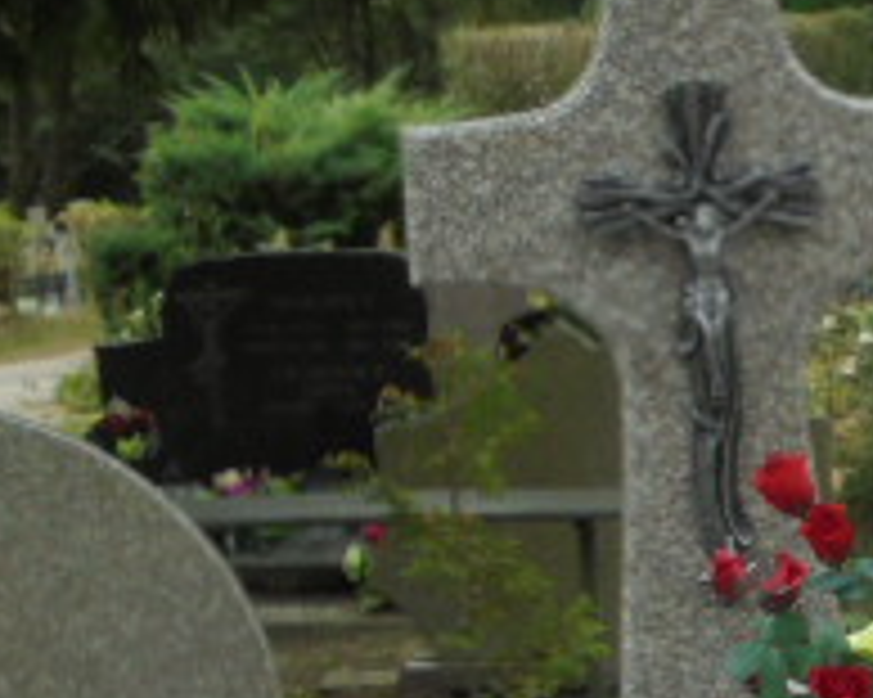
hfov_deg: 11.8
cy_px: 1009
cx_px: 1206
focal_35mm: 158
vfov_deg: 9.5
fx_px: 4080
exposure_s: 1/200
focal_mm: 8.9
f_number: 4.8
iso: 100
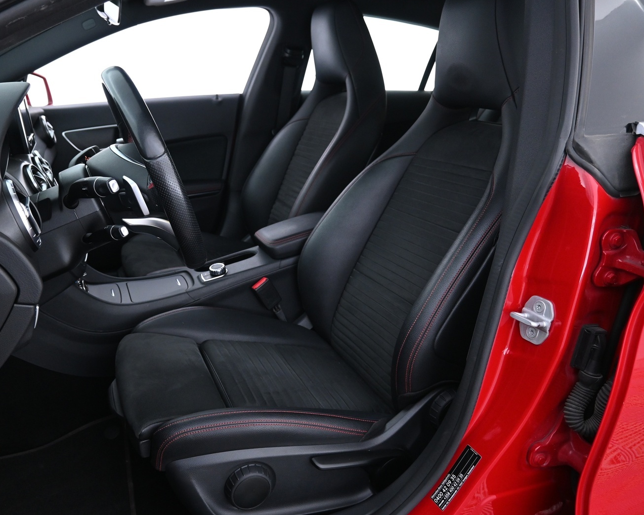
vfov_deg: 51.5
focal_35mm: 28
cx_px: 273
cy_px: 253
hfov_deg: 61.9
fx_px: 534
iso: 1400
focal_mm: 16
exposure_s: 1/25
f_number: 3.5
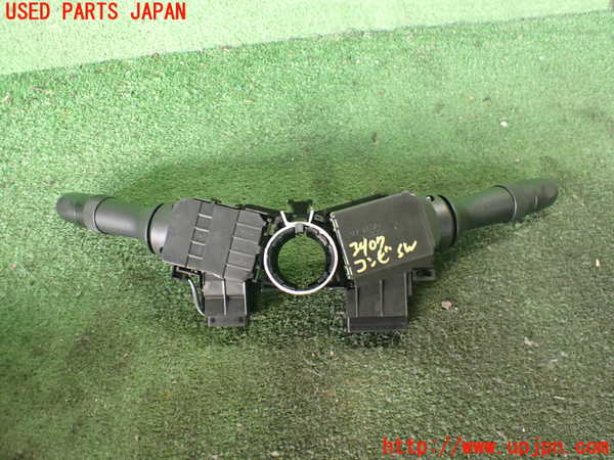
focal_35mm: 30
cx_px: 307
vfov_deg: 46.8
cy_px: 230
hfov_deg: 60.0
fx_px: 532
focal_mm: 5.4
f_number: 2.3
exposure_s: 1/30
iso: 1000
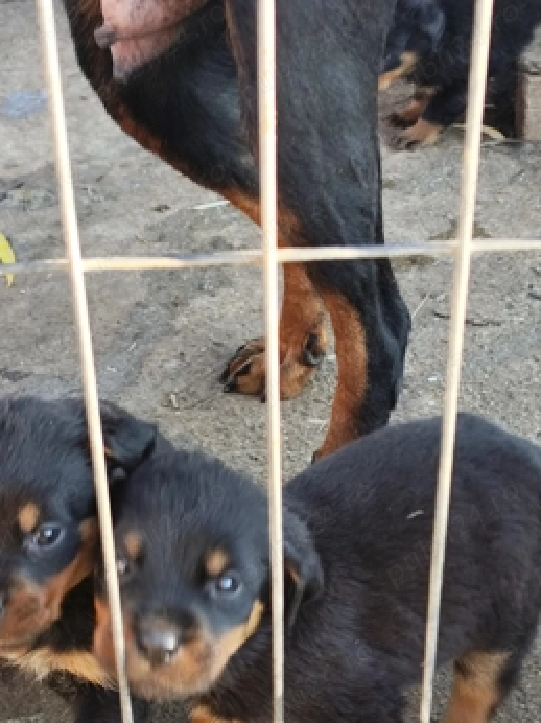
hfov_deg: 24.8
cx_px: 232
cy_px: 407
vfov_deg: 32.7
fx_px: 1231
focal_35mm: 59
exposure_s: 1/100
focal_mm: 6.19
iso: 80
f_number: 1.65
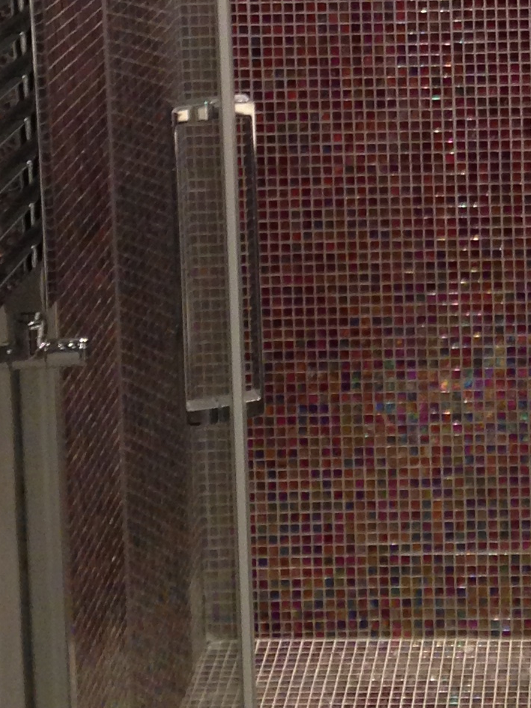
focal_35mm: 114
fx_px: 2331
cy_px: -130
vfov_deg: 16.6
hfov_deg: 12.9
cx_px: 515
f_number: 2.4
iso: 160
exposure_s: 1/20
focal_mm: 4.13
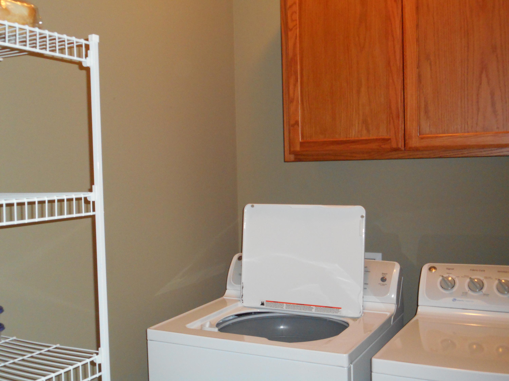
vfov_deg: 32.9
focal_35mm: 44
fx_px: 647
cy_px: 190
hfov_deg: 42.9
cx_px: 254
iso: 560
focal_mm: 7.9
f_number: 4.7
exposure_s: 1/30
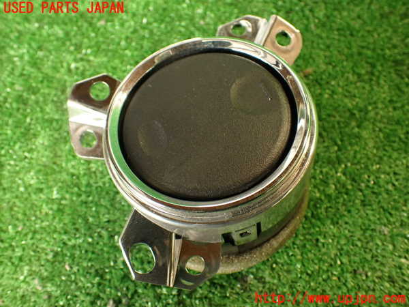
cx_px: 204
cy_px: 154
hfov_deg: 56.8
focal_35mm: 32
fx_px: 378
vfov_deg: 44.2
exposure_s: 1/30
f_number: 2.4
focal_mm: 5.79
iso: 320
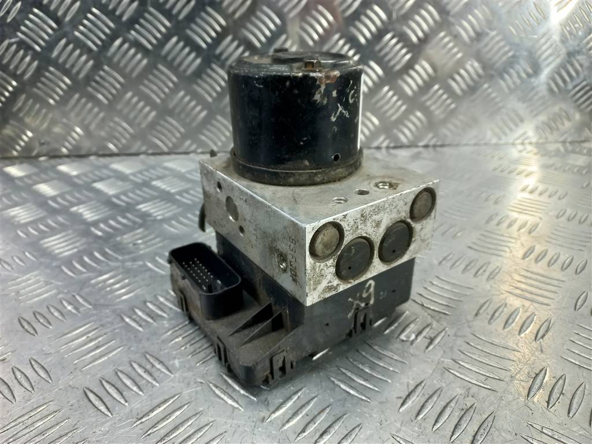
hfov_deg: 69.4
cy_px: 222
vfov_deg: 54.9
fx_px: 428
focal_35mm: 25
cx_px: 296
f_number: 1.8
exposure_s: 1/50
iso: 100
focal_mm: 4.6
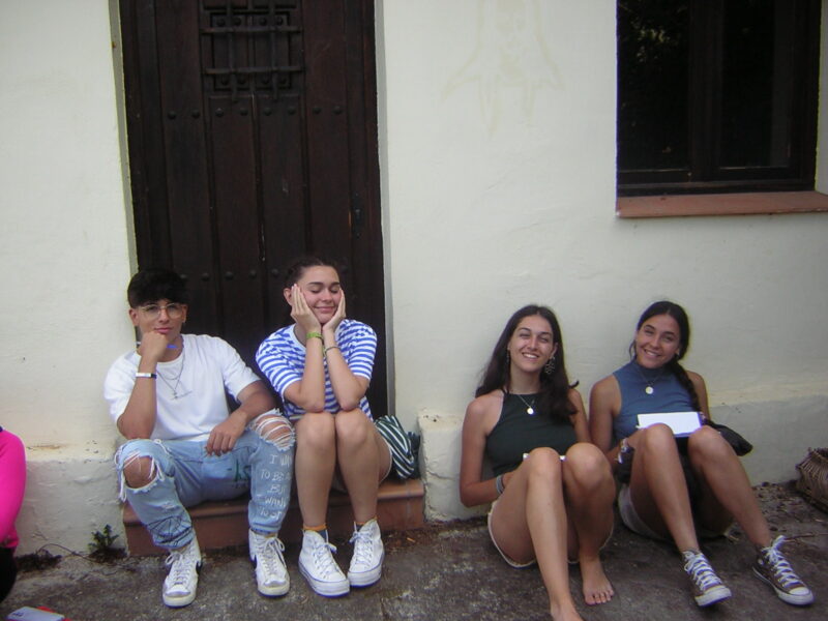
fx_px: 861
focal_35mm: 36
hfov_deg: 51.4
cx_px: 414
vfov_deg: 39.7
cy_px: 310
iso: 50
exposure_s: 1/223
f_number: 2.6
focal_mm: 4.7
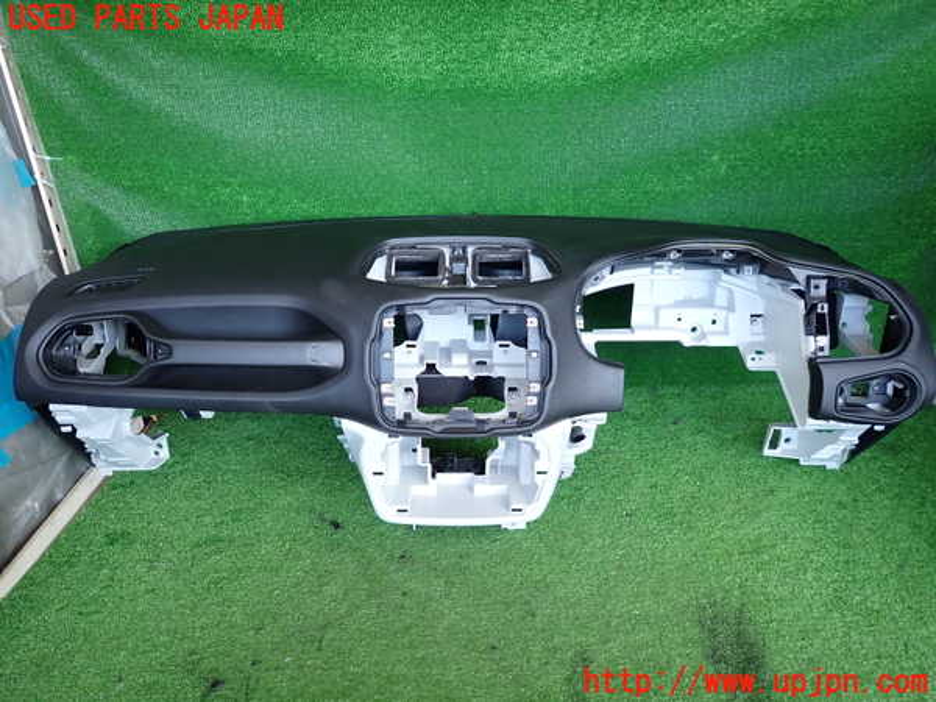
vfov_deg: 54.9
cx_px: 468
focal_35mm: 25
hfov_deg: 69.4
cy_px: 351
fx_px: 676
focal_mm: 4.5
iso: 200
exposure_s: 1/100
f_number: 2
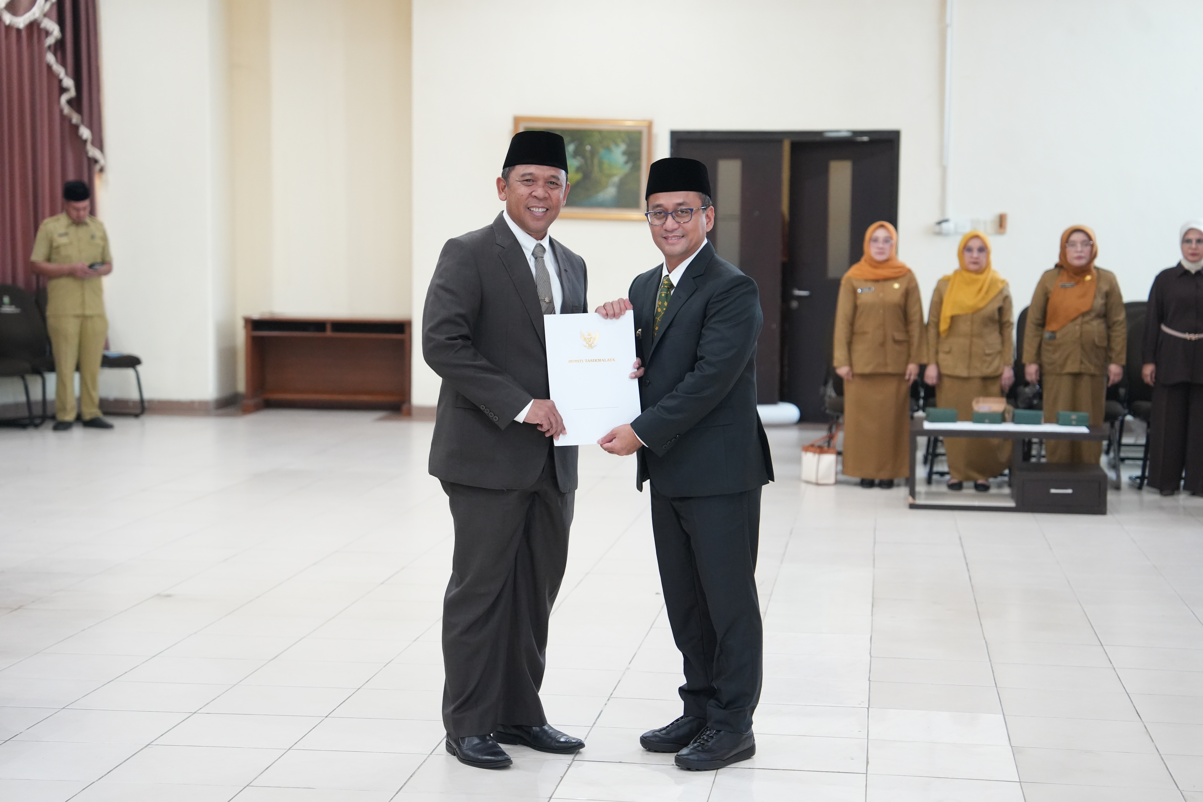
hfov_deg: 30.5
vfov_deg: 20.6
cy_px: 401
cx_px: 602
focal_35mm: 66
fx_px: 2205
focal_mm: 66
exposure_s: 1/100
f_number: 2.8
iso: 4000
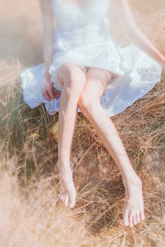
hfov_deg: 27.0
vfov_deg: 39.6
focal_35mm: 50
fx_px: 344
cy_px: 124
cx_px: 82
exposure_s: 1/3200
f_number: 1.4
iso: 50
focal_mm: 50
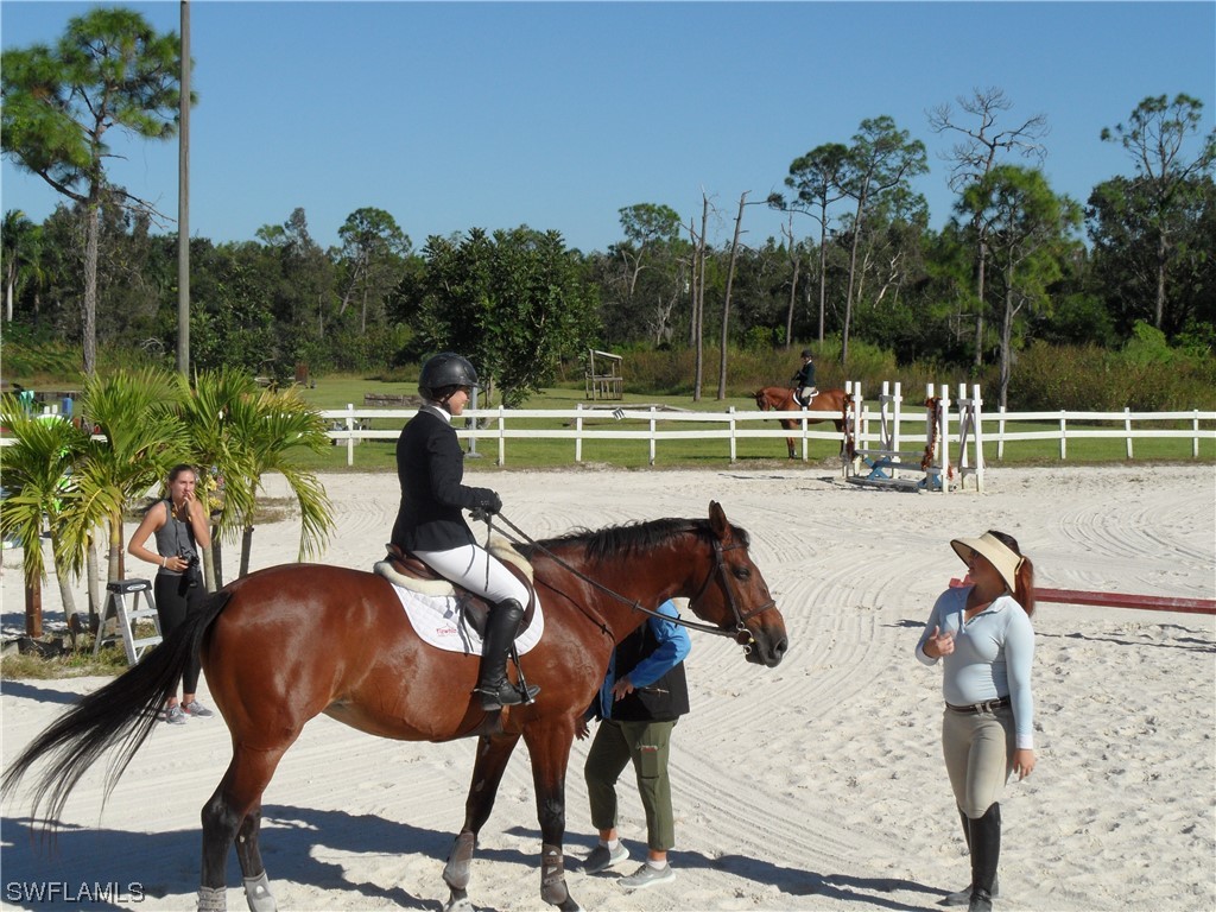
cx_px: 608
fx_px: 2108
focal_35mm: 60
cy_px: 456
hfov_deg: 32.2
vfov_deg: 24.4
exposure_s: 1/500
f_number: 5.6
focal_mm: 10.3
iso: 80
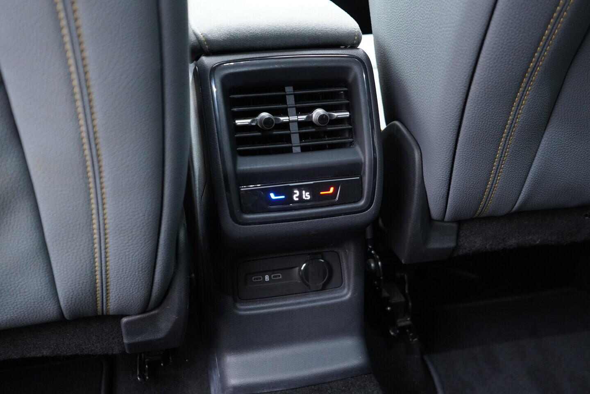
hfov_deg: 53.1
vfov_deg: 36.9
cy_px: 197
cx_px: 295
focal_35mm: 36
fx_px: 590
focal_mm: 24
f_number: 2.8
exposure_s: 1/40
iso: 1000
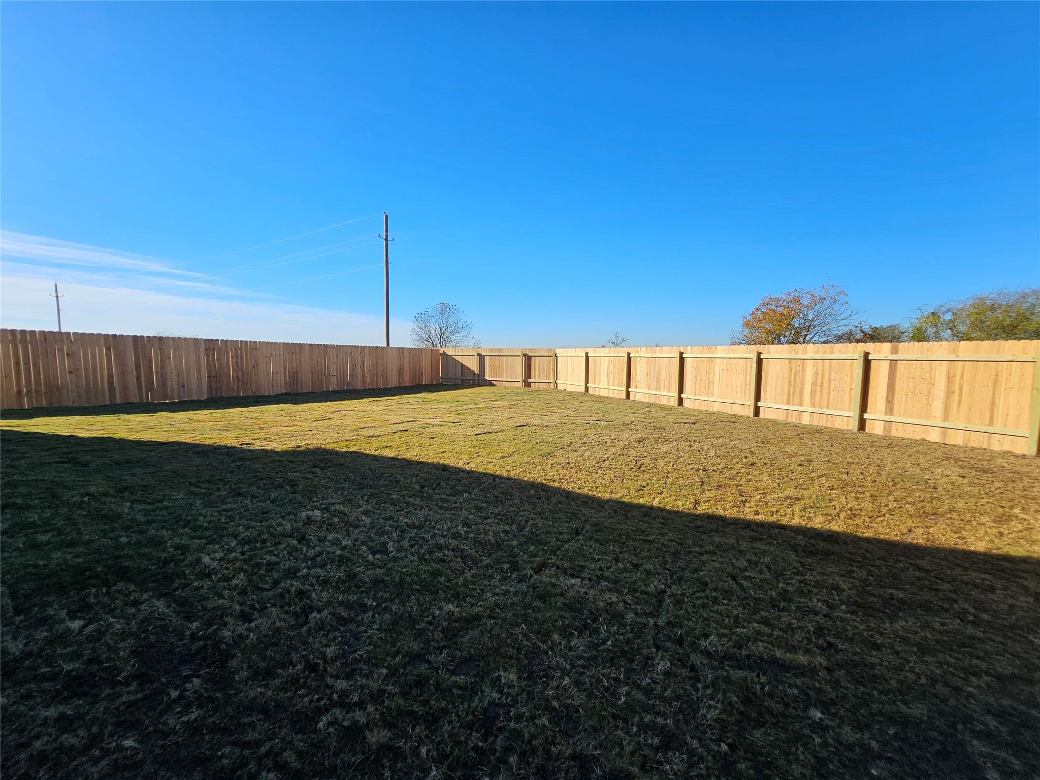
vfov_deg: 89.9
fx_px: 391
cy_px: 390
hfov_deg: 106.2
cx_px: 520
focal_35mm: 13
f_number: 2.2
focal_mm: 2.2
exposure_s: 1/2032
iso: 50
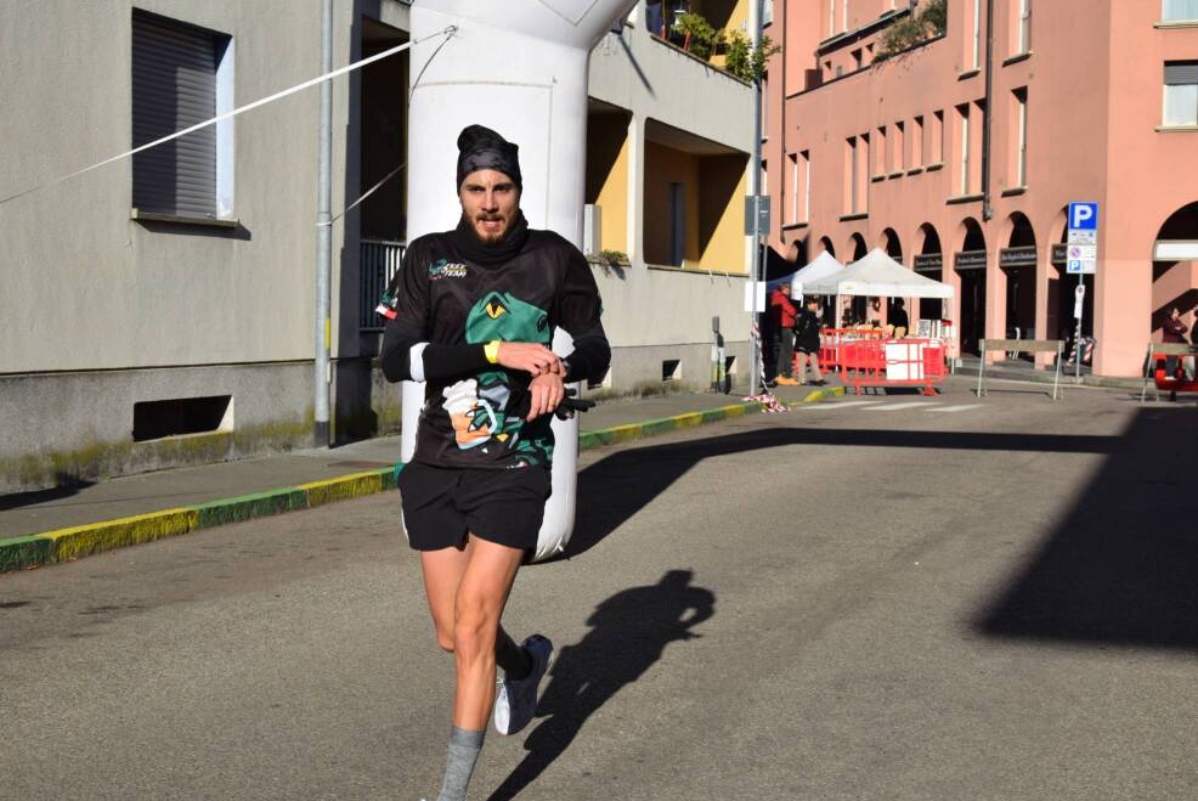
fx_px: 1816
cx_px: 603
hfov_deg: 36.5
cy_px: 404
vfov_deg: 24.9
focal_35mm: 55
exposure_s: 1/500
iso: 200
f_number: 11
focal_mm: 35
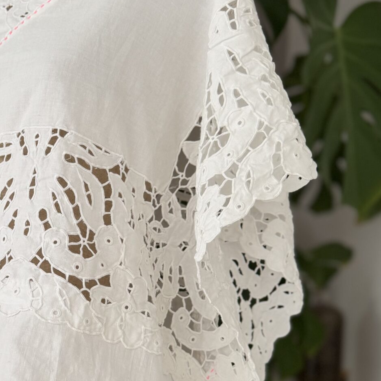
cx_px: 39
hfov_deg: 28.4
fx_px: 722
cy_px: 323
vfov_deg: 28.7
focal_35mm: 58
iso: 125
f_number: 1.78
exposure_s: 1/50
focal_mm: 6.76
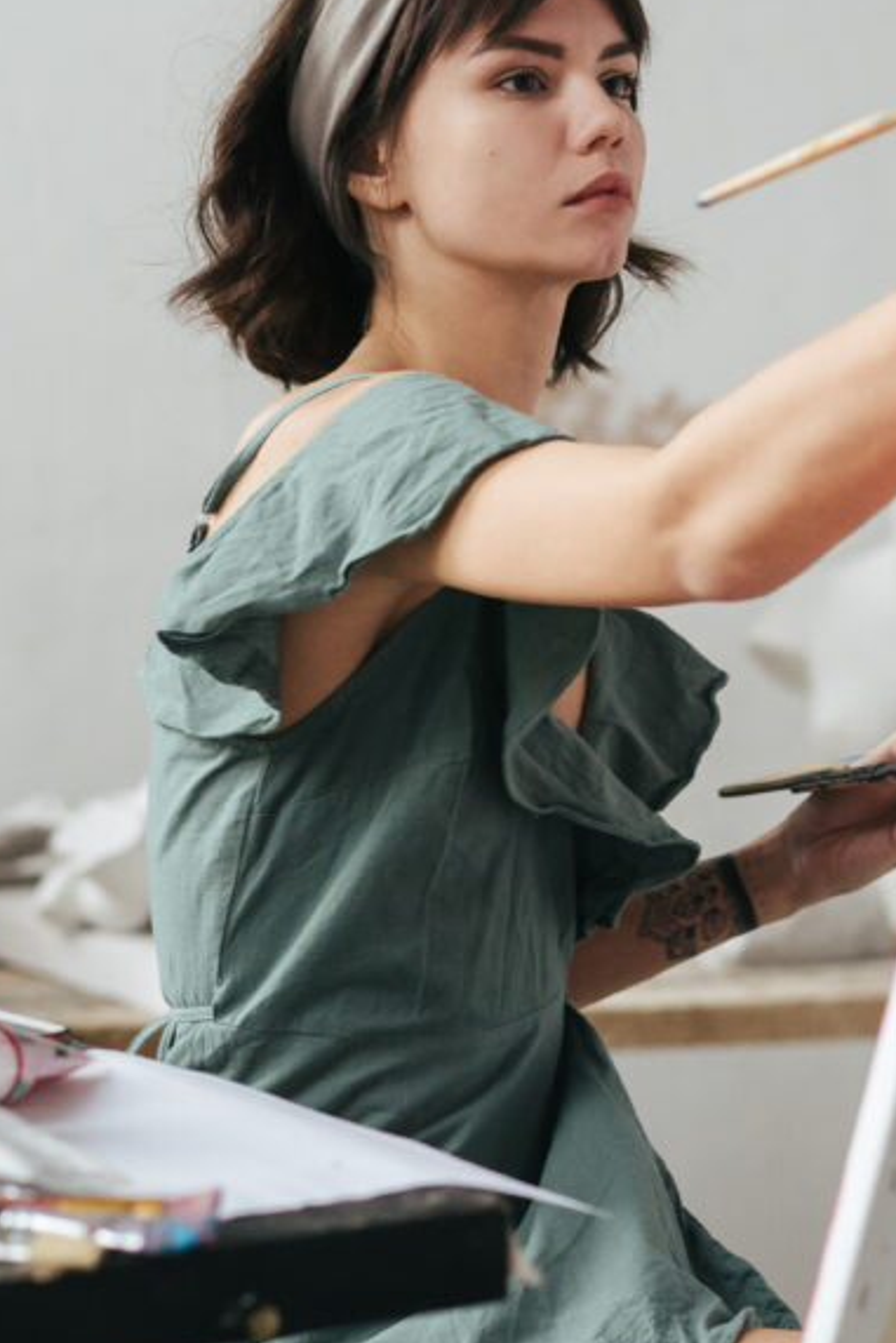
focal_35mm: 111
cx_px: 614
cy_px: 501
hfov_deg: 12.3
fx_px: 4141
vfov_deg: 18.4
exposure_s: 1/100
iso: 2000
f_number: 2.8
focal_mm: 55
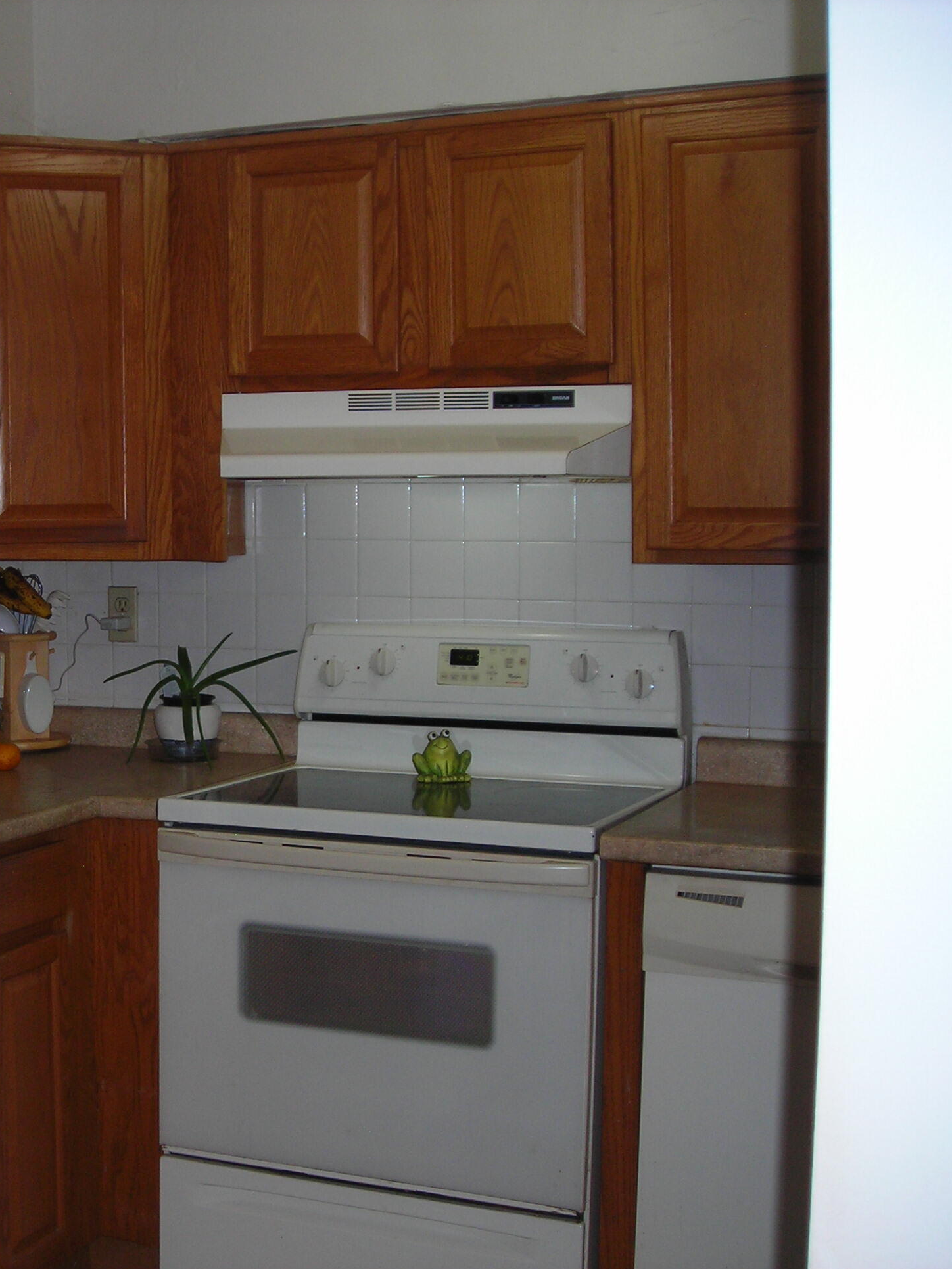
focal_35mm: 51
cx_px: 149
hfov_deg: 27.8
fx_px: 1870
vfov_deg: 37.5
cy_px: 634
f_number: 3.2
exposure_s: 1/60.1
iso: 73
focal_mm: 6.3
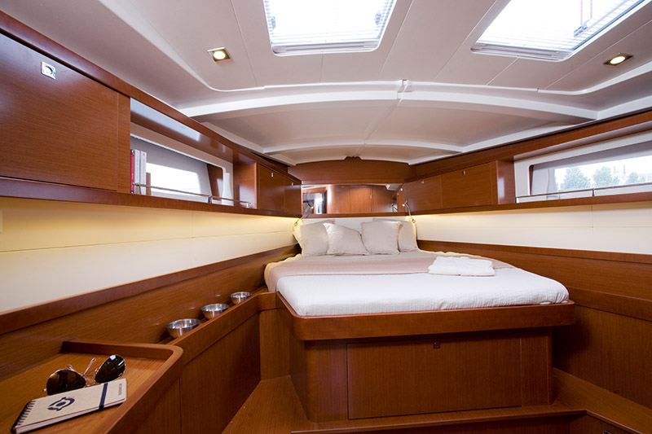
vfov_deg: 73.7
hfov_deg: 96.7
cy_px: 217
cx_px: 326
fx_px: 290
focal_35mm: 16
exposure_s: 1/3
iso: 200
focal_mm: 16
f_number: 14
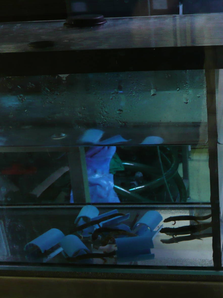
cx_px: 198
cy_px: 151
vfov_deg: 31.7
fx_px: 524
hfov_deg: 23.4
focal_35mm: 61
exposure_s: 1/8
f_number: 3.4
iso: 200
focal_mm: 4.9
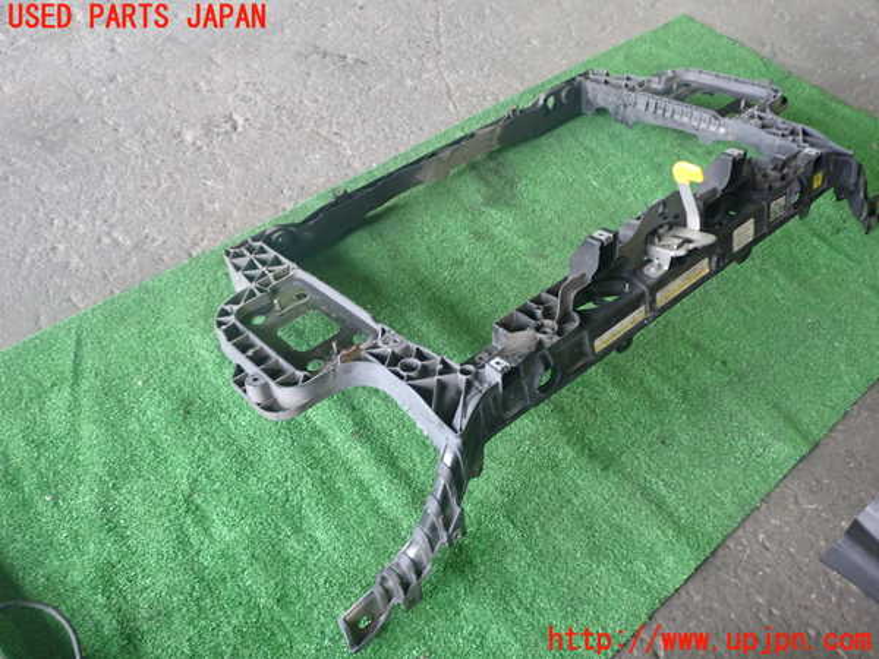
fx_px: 762
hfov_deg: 60.0
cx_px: 440
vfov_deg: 46.8
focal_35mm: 30
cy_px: 330
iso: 250
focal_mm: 5.4
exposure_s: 1/30
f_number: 2.3
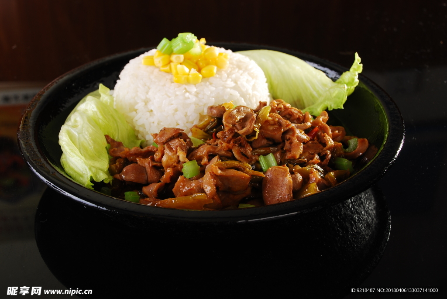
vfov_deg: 23.8
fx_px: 708
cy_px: 150
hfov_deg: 35.0
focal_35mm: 57
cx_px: 224
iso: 100
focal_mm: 38
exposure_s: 1/125
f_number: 9
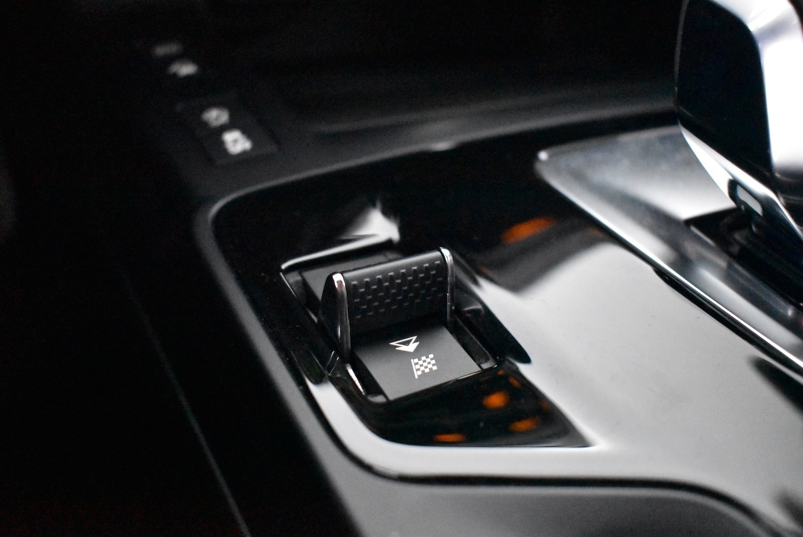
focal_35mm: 36
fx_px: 804
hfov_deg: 53.1
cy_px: 268
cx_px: 402
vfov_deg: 36.9
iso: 16000
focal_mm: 24
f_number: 4
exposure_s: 1/40
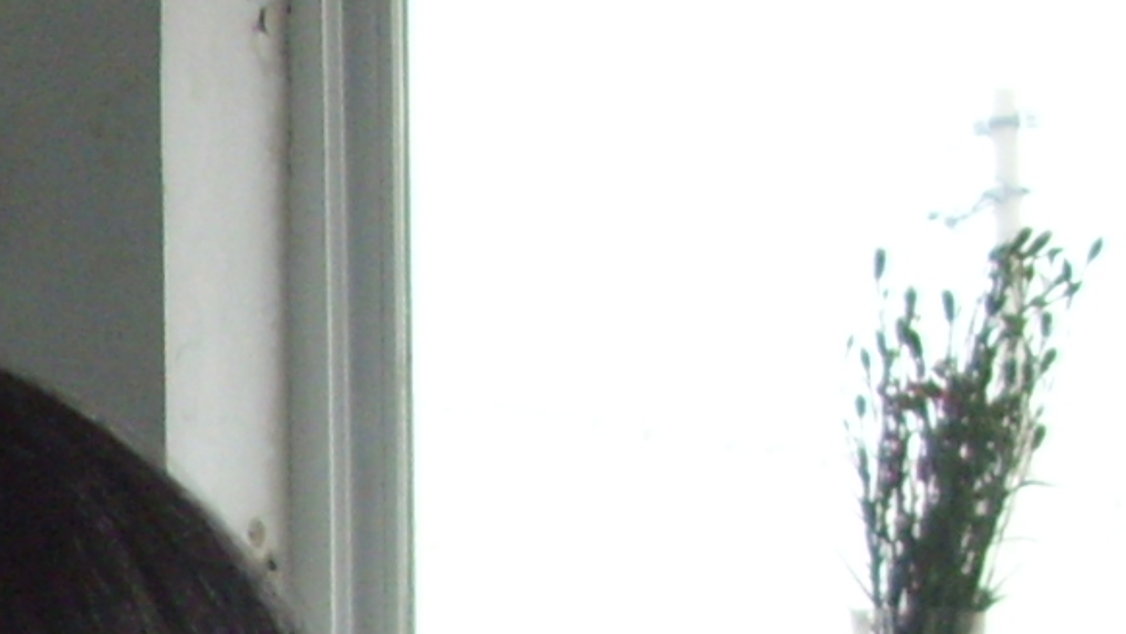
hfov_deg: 9.4
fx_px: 6540
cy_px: 1347
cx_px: -785
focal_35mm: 219
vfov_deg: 5.4
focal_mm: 6.3
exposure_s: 1/30
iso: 200
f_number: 2.8
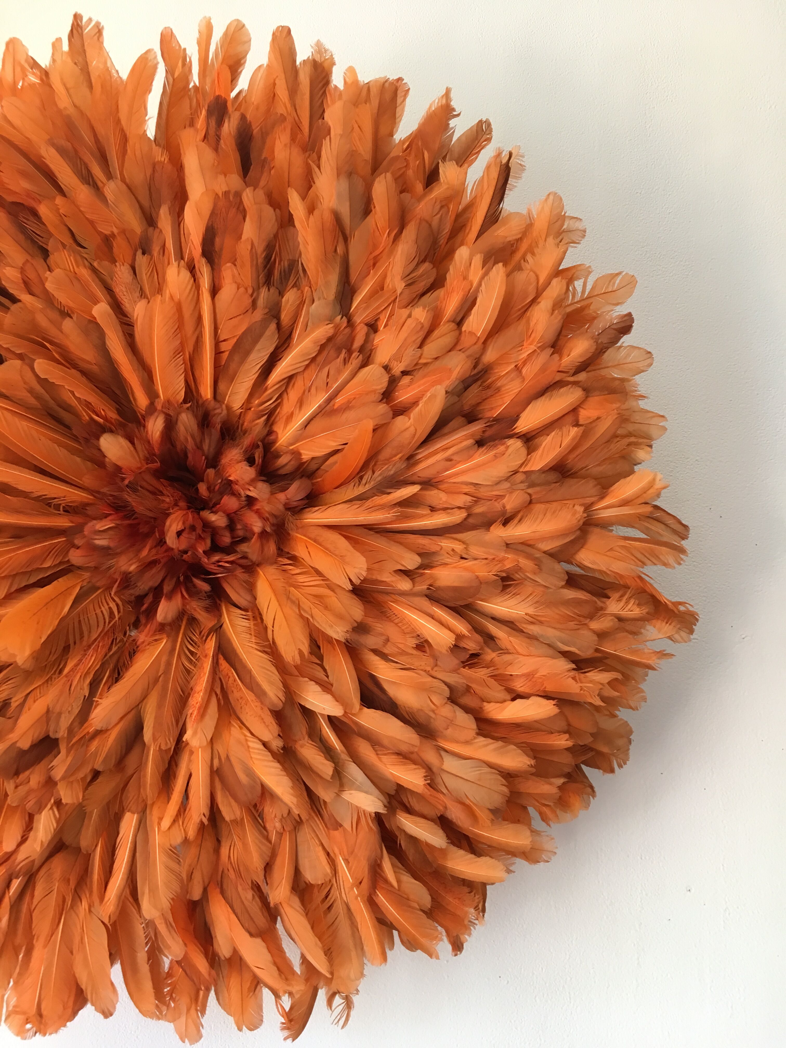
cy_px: 524
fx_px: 878
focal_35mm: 29
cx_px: 393
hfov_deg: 48.2
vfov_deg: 61.7
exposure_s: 1/33
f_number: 2.2
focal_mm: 4.15
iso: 100
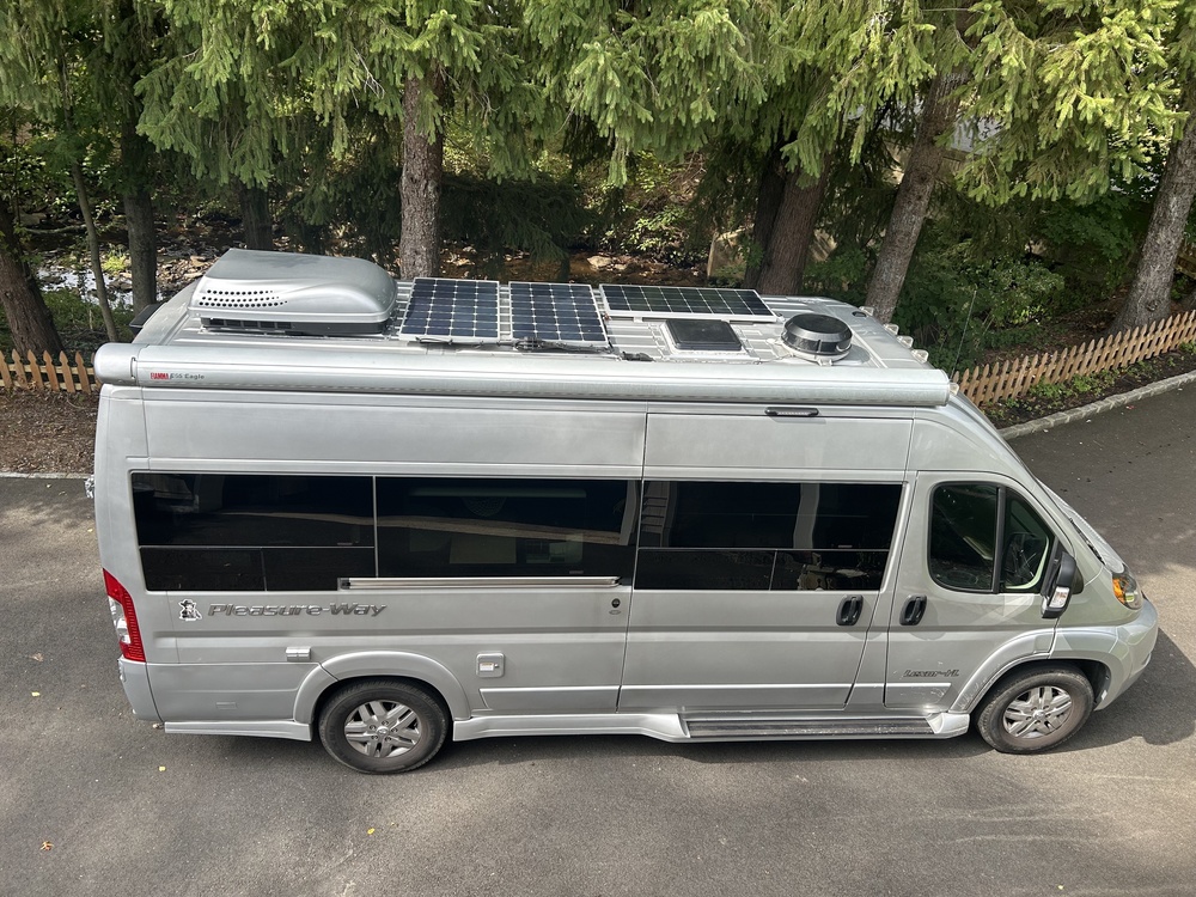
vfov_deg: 53.1
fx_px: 898
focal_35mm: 26
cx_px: 598
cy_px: 448
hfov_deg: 67.3
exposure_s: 1/1252
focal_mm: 5.7
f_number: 1.5
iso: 50
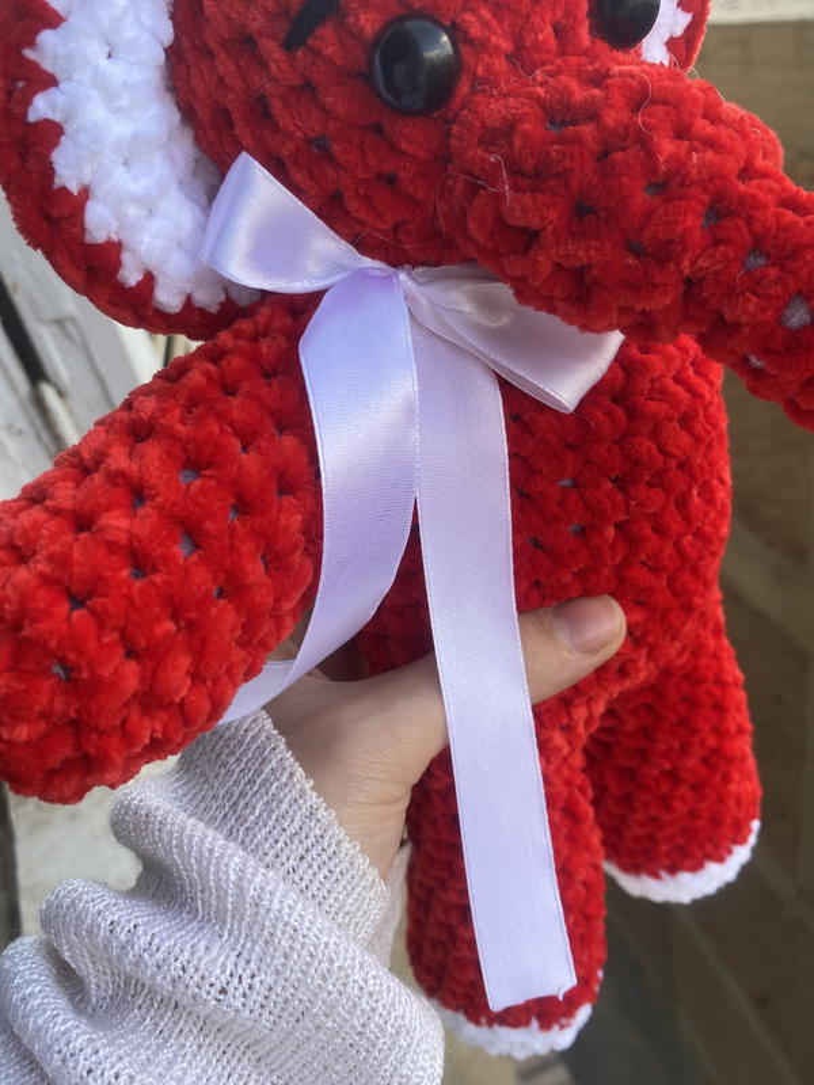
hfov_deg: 53.1
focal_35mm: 26
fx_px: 815
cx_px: 407
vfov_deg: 67.3
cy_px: 542
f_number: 1.8
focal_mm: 4.25
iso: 32
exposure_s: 1/232
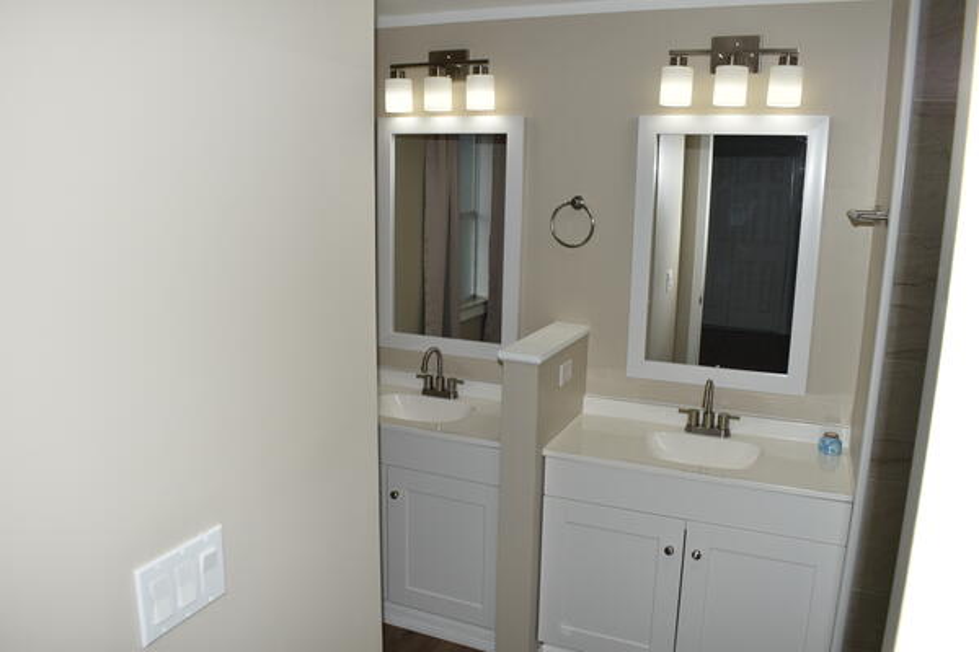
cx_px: 490
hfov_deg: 67.4
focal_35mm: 27
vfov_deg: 47.9
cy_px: 326
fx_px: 734
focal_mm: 18
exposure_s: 1/200
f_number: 5.6
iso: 100
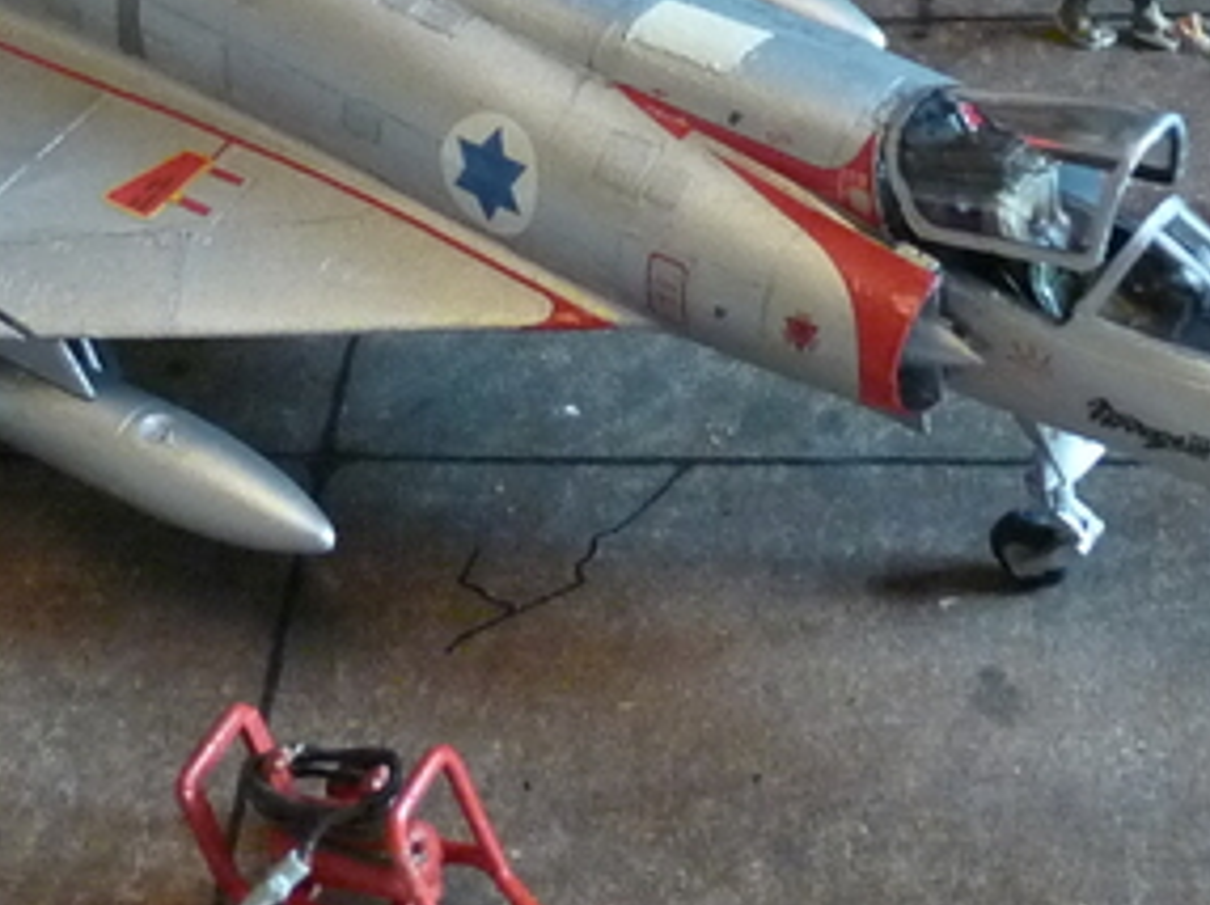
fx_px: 3912
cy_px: 68
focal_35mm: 112
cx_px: 588
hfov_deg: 17.6
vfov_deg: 13.1
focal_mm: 5
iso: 400
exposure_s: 1/15
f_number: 2.8
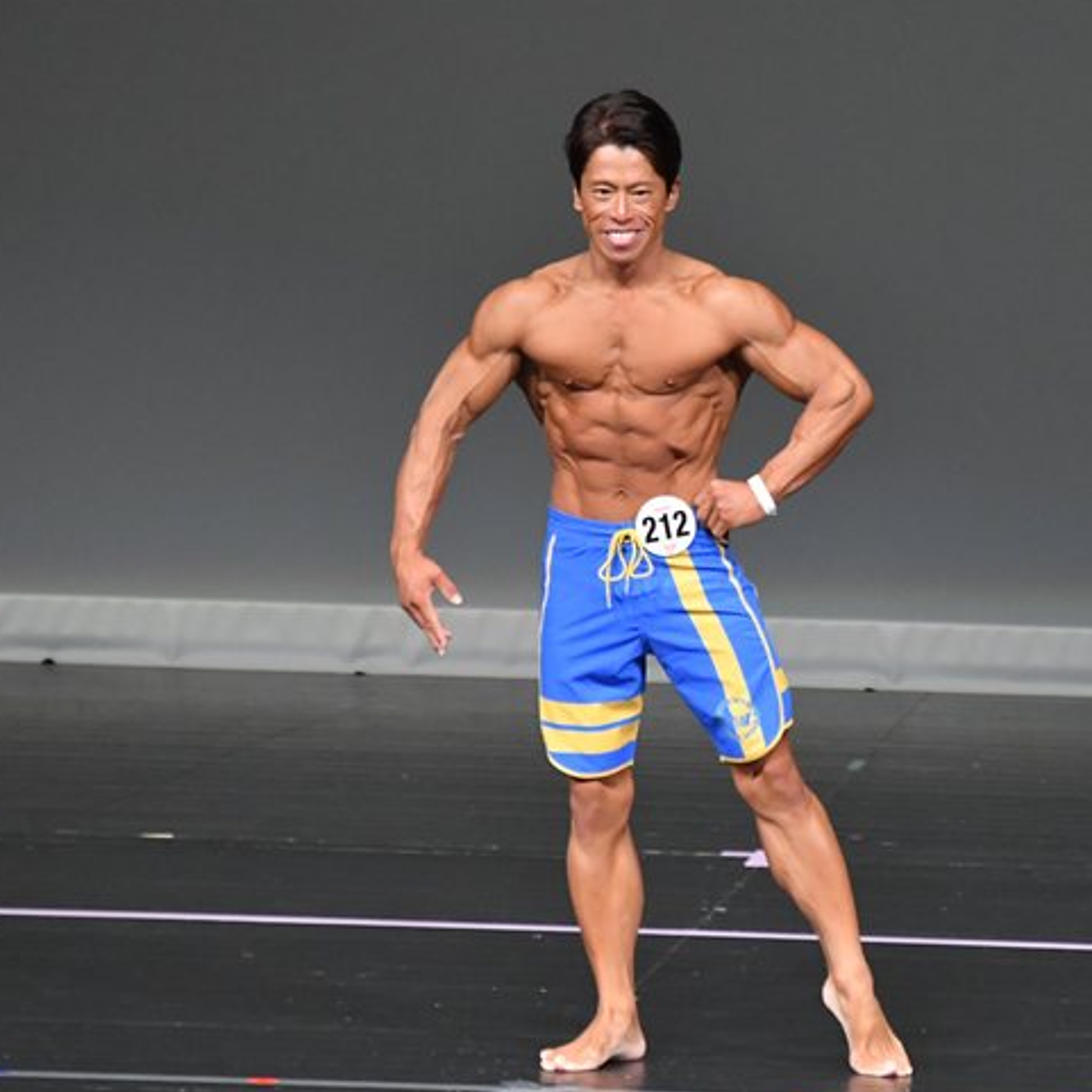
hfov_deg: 3.4
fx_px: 18309
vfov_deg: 3.4
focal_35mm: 513
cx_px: 809
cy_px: 570
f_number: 5.6
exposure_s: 1/400
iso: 5000
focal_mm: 250
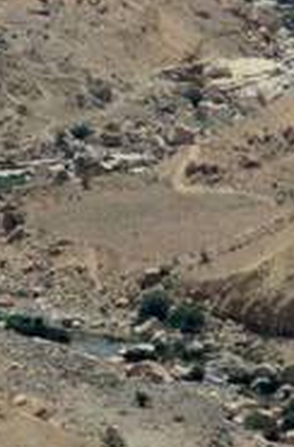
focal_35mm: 635
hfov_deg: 2.1
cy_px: 92
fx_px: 7837
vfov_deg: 3.3
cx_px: -33
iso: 100
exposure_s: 1/250
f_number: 8
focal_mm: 112
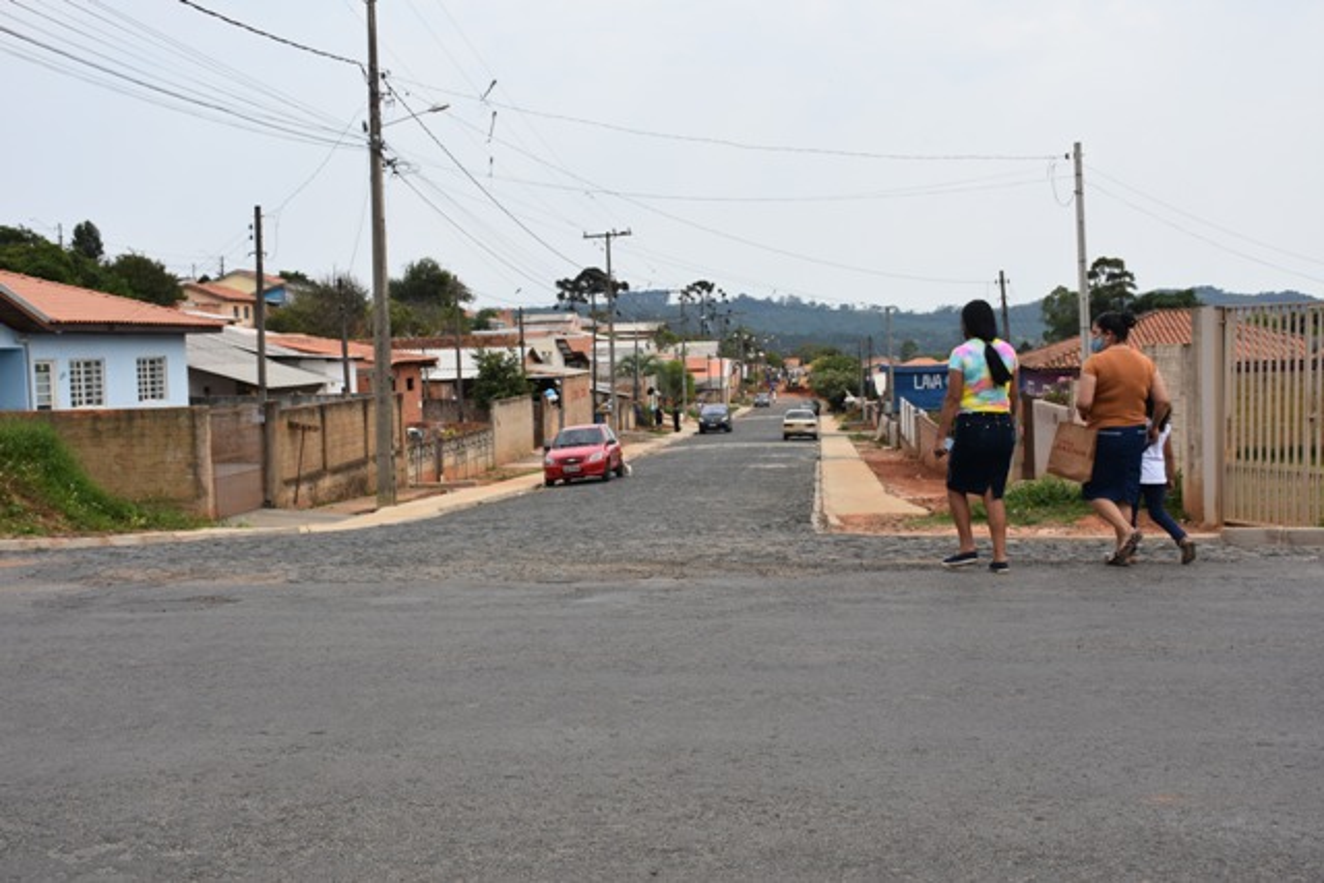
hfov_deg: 43.6
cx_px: 662
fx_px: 1655
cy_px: 442
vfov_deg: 29.9
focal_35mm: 45
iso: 180
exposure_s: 1/500
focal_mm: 30
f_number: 8
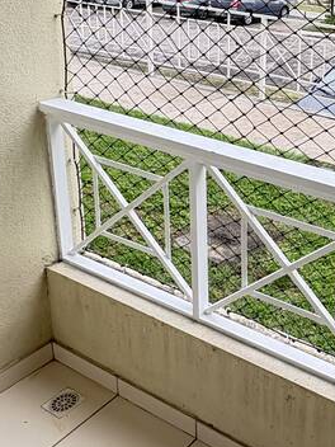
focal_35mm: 43
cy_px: 109
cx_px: 372
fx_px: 555
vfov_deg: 42.4
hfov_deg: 30.0
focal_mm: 2.22
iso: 64
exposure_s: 1/132
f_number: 2.2
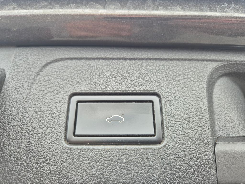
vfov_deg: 58.9
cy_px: 92
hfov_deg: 73.9
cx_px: 122
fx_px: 163
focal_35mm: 23
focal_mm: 5.4
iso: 125
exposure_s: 1/180
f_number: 1.8
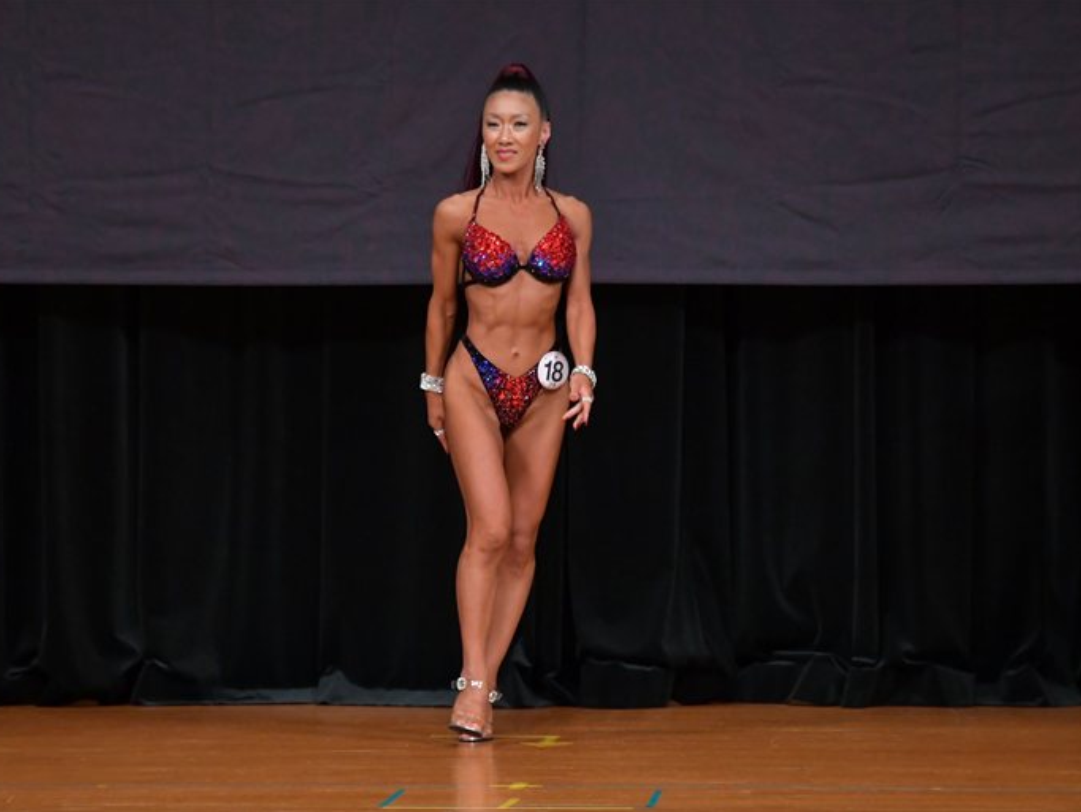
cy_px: 405
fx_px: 10217
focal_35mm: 327
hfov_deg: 6.1
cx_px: 490
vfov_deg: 4.6
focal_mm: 200
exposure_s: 1/400
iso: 4000
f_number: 5.6
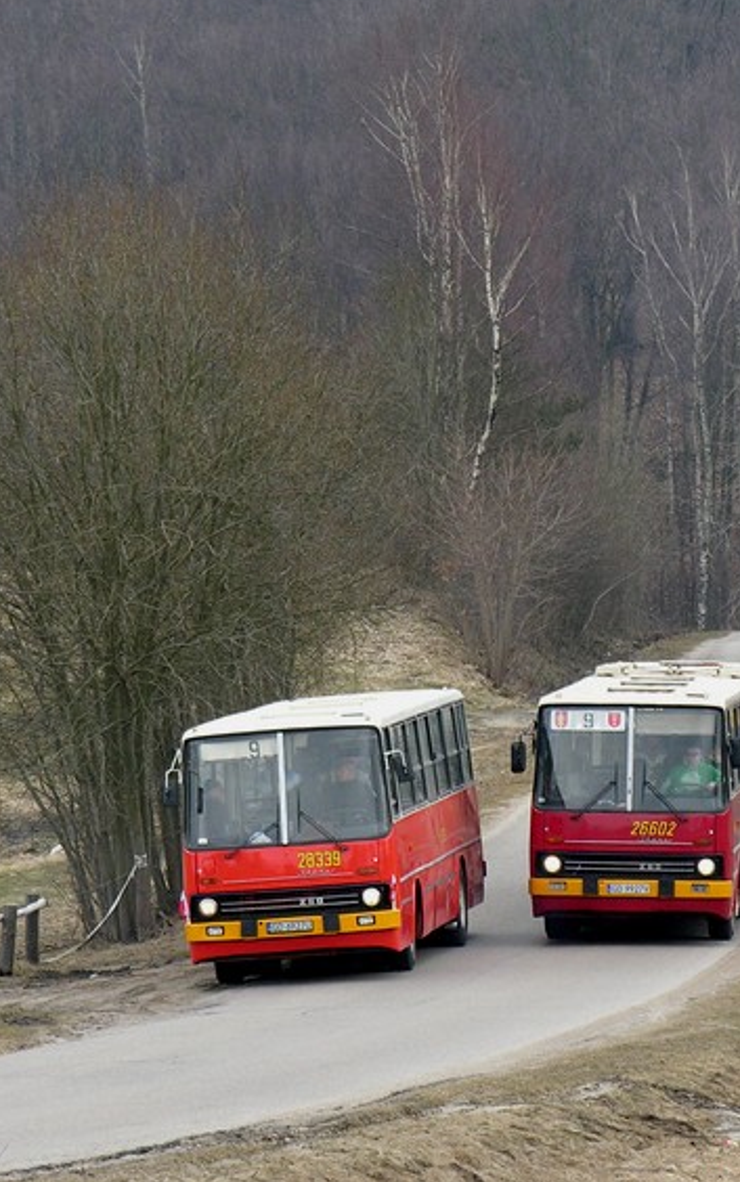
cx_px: 595
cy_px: 410
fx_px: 9413
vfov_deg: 7.2
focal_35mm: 292
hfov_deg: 4.5
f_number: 4.9
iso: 100
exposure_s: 1/137
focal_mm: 40
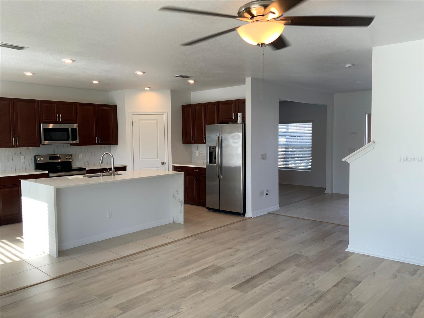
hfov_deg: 61.7
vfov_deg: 48.2
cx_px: 212
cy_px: 159
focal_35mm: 29
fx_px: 355
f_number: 1.8
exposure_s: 1/120
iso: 32
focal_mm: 3
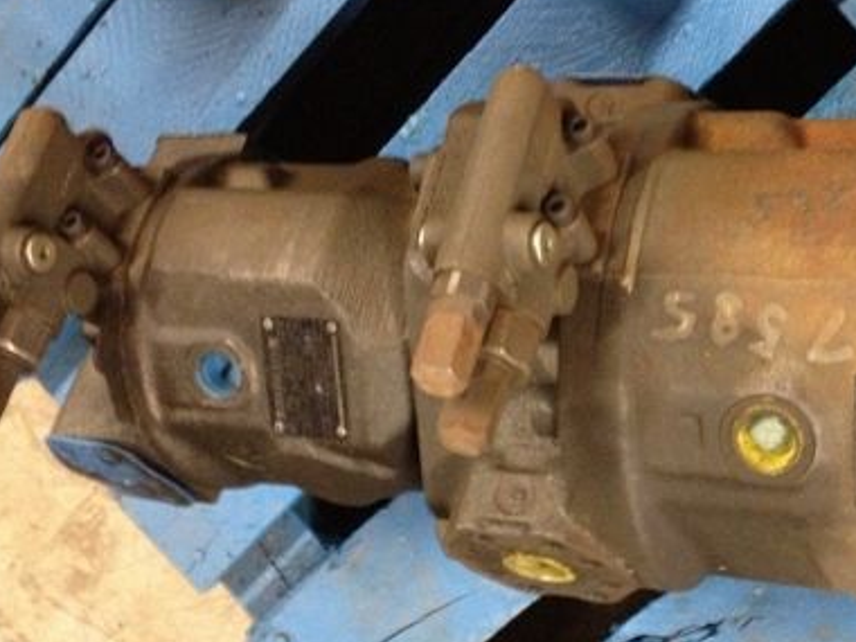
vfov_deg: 24.8
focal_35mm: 59
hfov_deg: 32.2
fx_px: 1459
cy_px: 372
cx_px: 626
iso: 500
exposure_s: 1/15
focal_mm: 4.28
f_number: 2.4
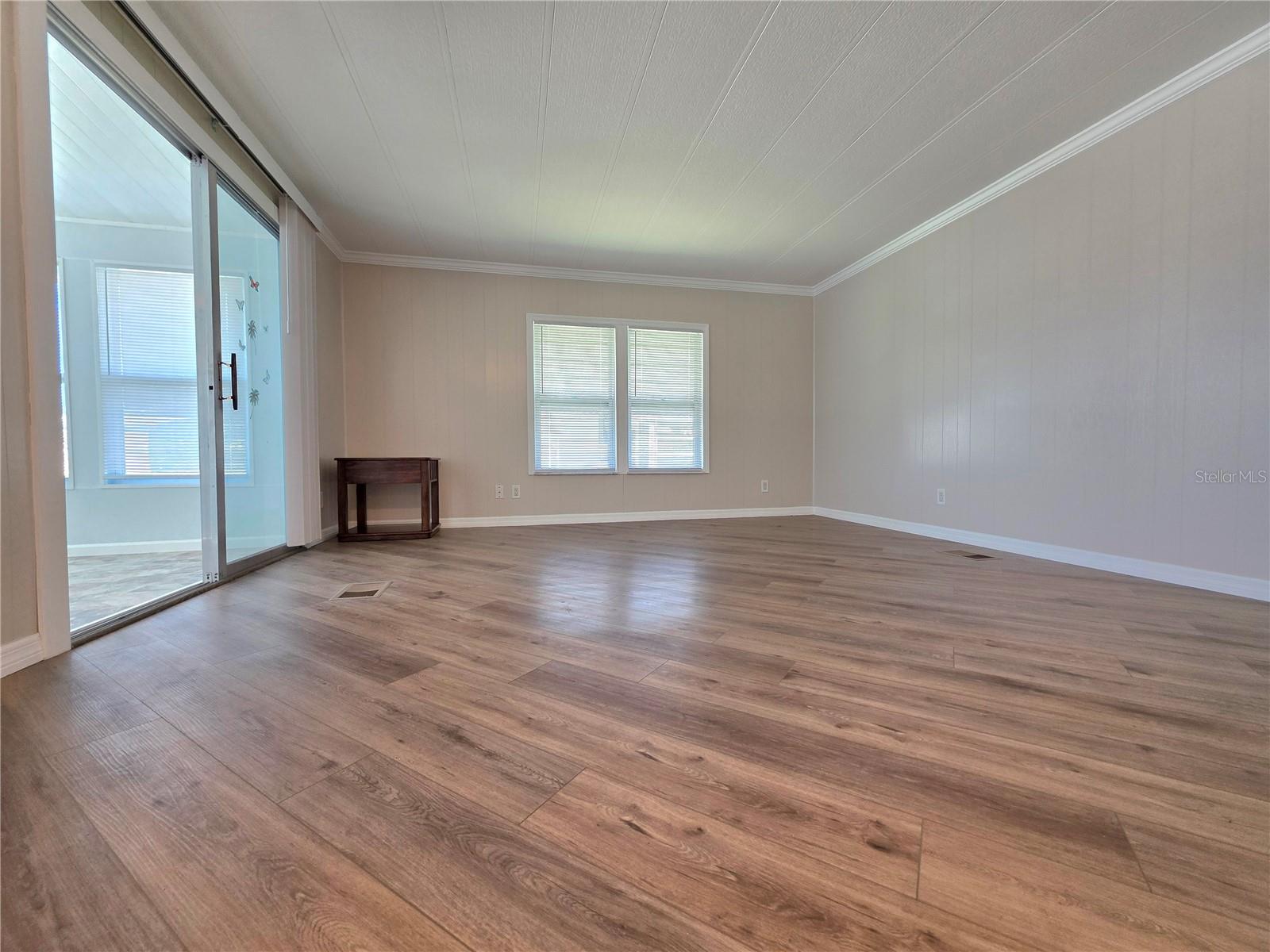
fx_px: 477
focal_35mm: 13
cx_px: 635
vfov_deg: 89.9
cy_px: 476
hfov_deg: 106.2
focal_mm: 2.2
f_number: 1.9
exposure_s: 1/120
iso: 125
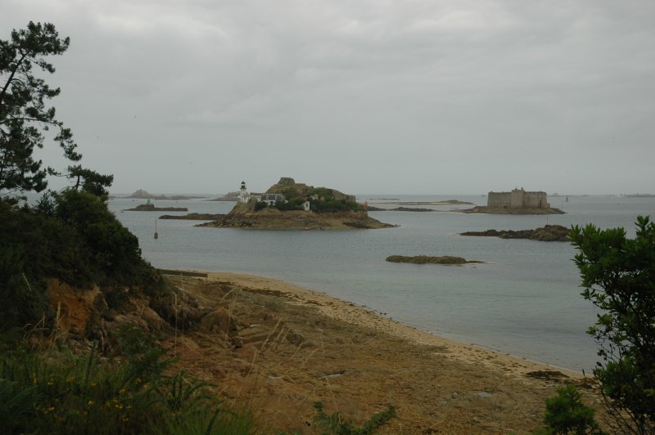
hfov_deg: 38.9
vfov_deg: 26.4
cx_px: 328
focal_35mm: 51
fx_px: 927
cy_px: 218
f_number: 5.6
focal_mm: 34
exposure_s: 1/160
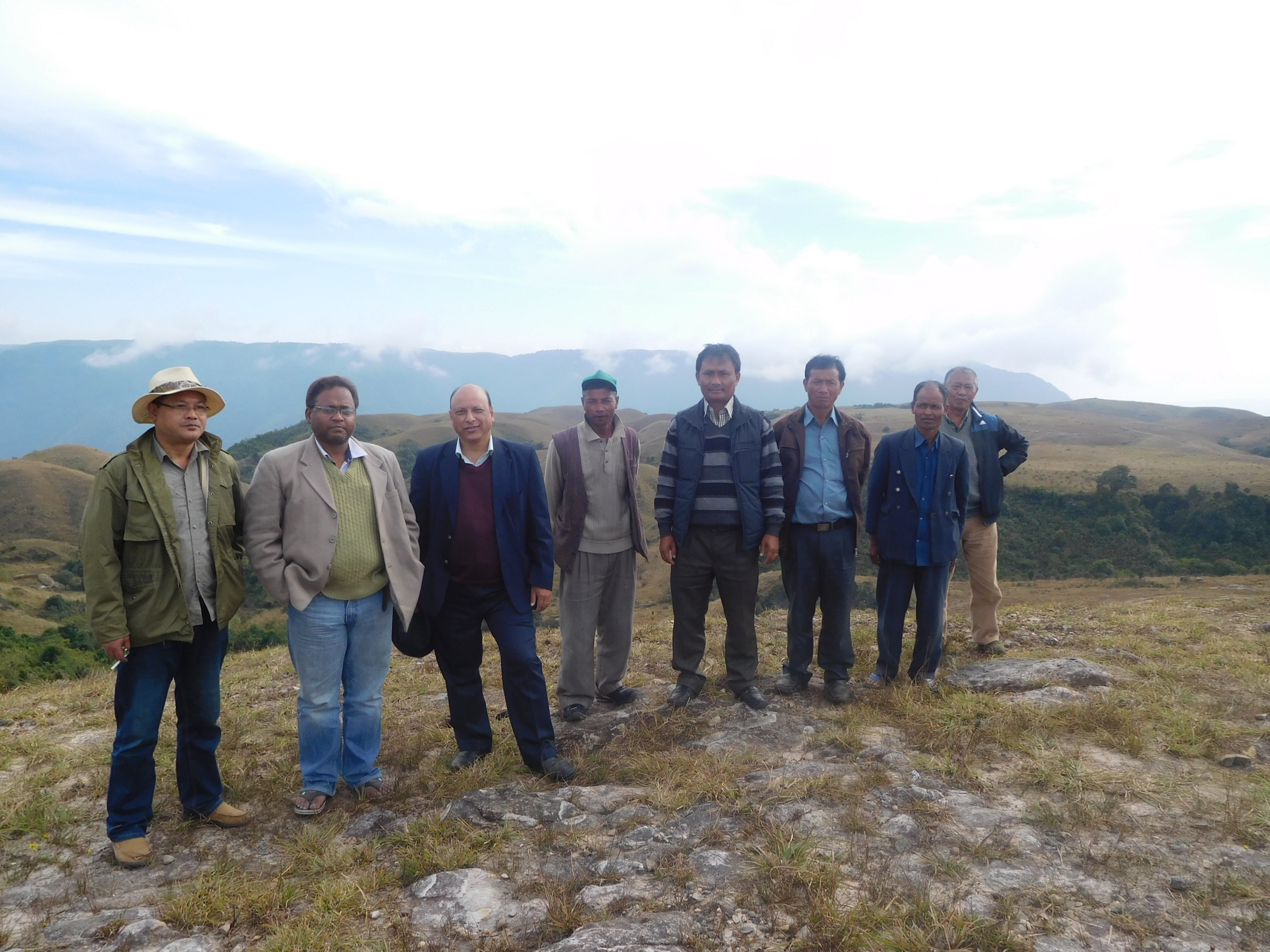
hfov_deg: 69.4
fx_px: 917
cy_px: 476
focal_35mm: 25
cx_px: 635
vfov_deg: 54.9
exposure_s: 1/800
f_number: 3.4
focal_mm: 4.5
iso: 125
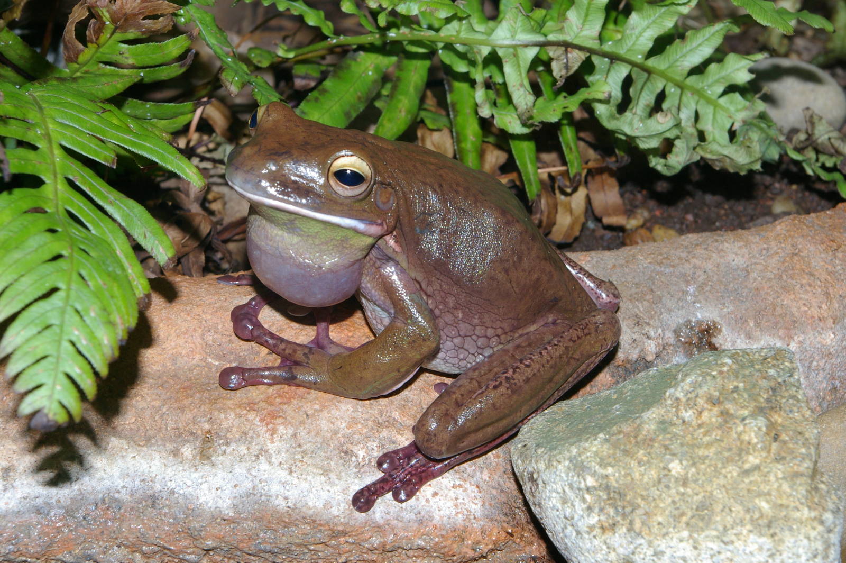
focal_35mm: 82
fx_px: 1937
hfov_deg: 24.6
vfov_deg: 16.5
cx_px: 423
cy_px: 282
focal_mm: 55
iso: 400
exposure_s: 1/60
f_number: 16
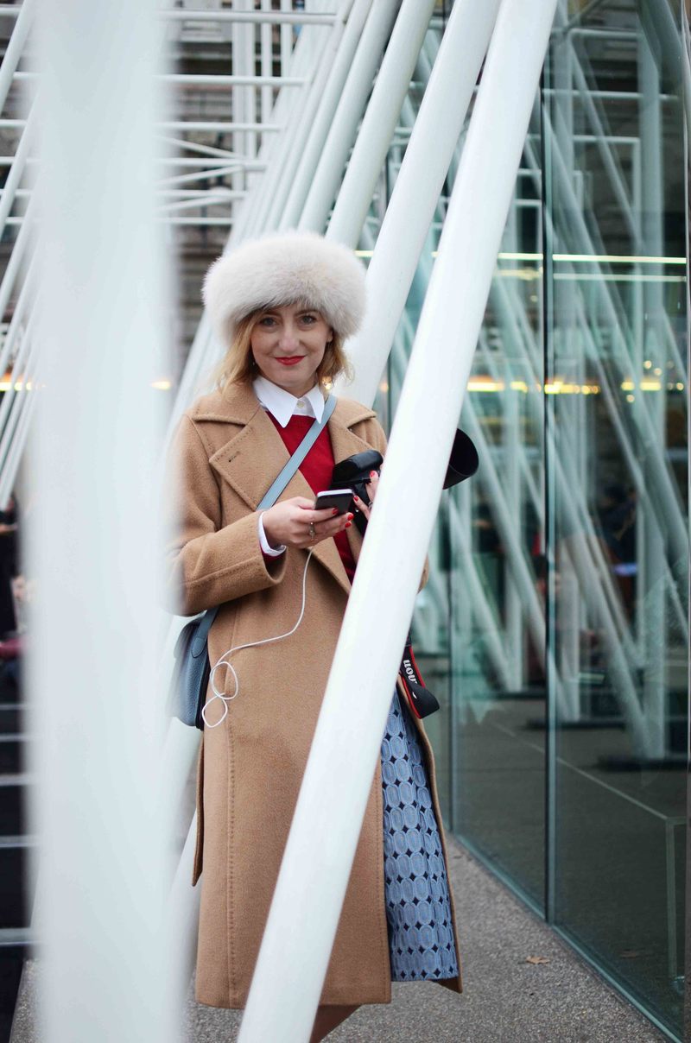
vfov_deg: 37.9
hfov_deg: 25.6
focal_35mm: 52
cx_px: 346
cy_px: 522
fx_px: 1518
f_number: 1.8
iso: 400
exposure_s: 1/400
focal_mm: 35
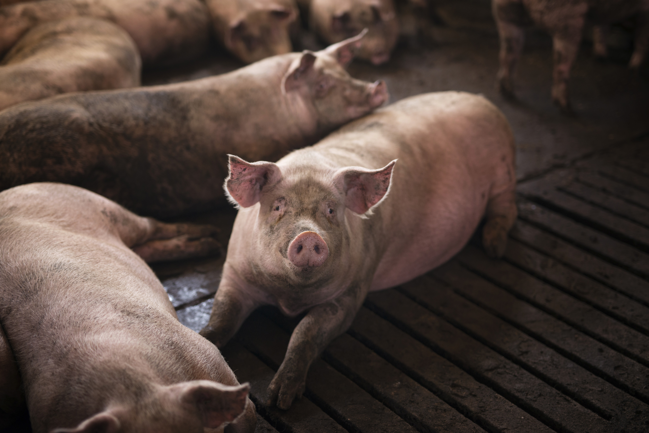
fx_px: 902
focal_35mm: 50
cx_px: 324
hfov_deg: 39.6
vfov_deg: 27.0
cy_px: 216
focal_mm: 50
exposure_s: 1/250
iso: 640
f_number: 1.8
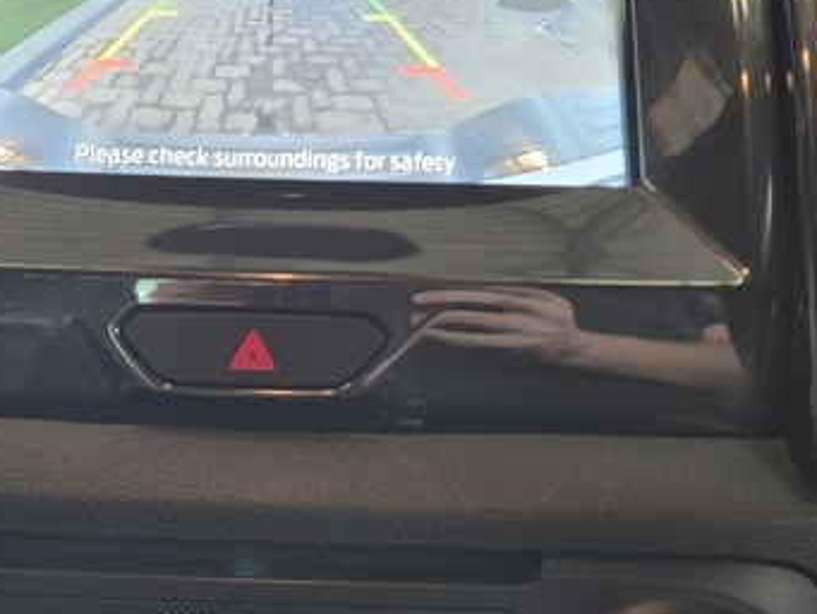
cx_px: 254
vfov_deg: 21.3
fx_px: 1629
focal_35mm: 69
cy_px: 309
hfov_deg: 27.9
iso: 320
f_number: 1.8
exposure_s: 1/100
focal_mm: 5.4
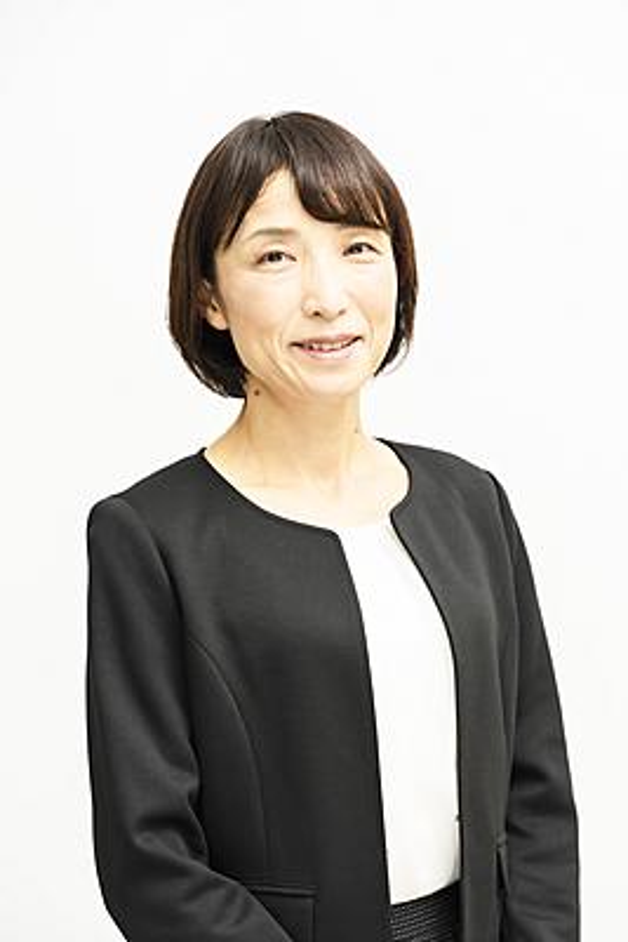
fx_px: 2549
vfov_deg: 20.9
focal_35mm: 98
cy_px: 471
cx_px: 314
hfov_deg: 14.0
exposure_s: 1/125
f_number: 4.5
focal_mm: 65
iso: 500
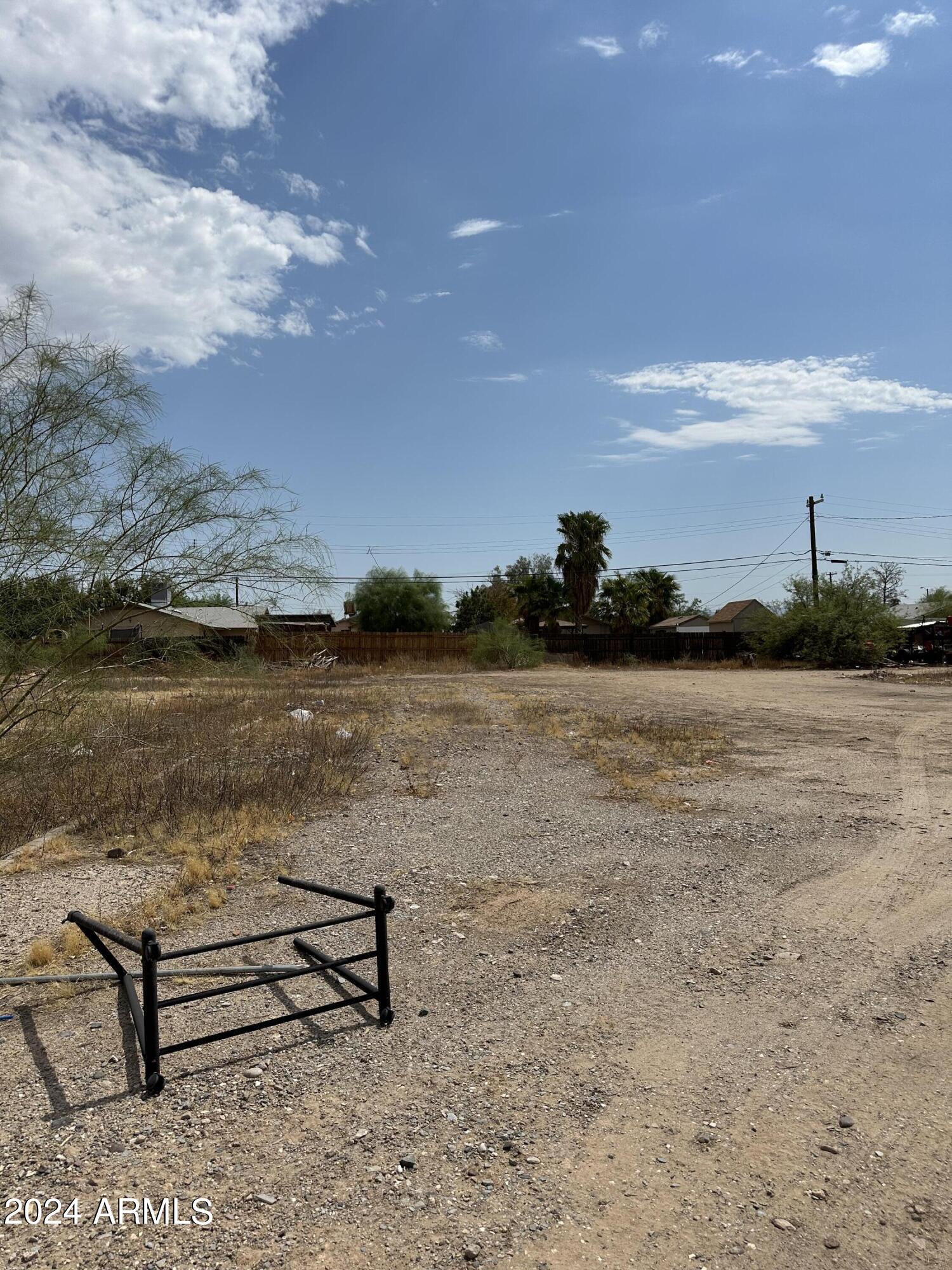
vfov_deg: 71.6
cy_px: 635
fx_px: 880
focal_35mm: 24
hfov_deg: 56.8
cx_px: 476
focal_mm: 6.86
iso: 80
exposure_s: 1/12048
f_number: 1.78
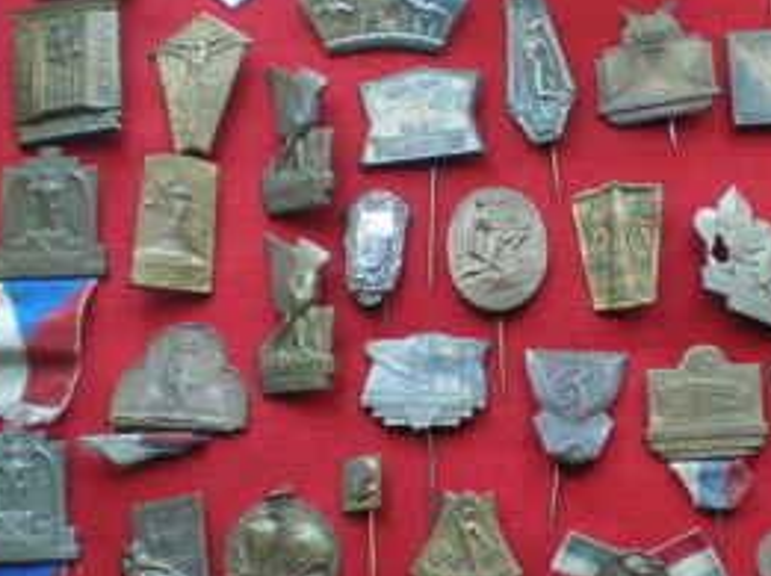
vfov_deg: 21.0
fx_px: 1557
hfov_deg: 27.3
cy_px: 287
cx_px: 617
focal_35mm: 70
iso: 250
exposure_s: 1/50
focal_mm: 6.3
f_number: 3.1
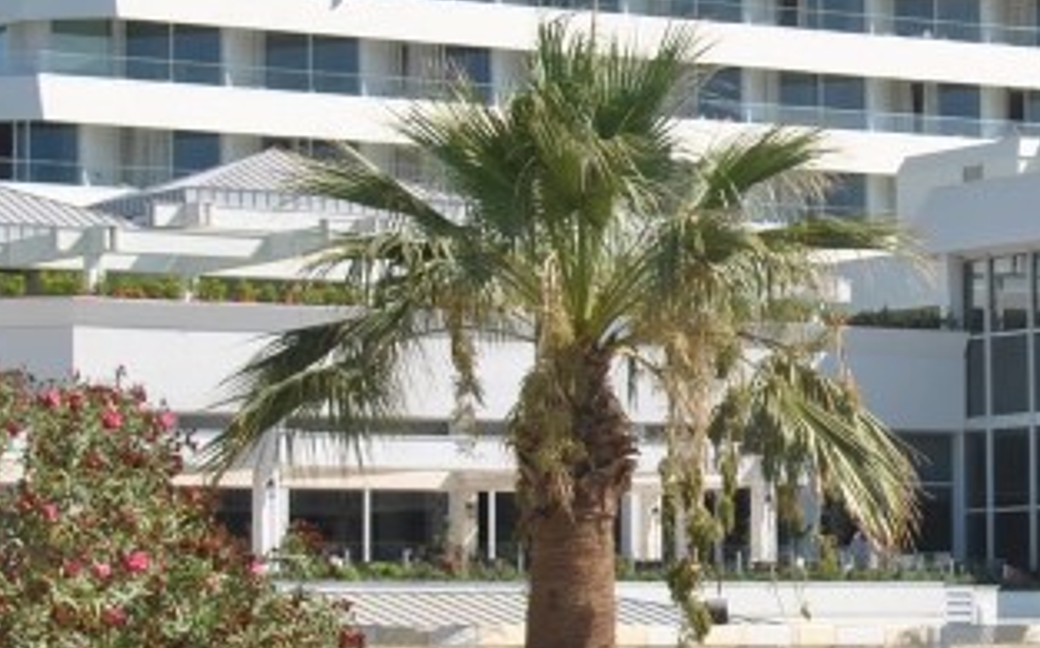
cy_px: 306
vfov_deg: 8.0
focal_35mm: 163
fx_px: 4612
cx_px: 1008
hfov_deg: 12.7
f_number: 8
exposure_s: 1/250
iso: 100
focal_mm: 29
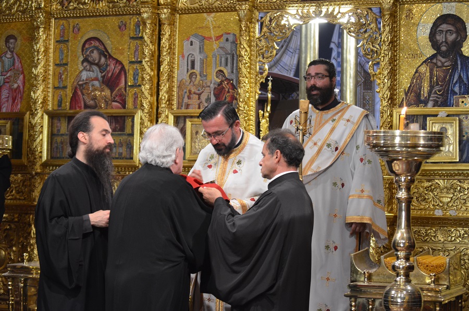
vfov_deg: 16.5
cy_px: 156
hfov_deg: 24.7
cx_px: 234
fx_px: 1073
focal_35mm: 82
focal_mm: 55
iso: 1600
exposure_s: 1/30
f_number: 4.2
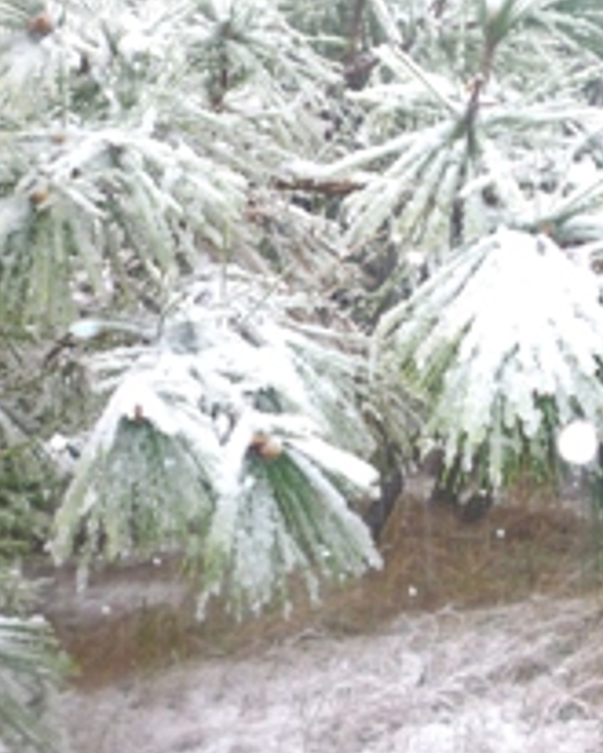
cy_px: 281
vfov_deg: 34.0
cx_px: 442
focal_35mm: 55
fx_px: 1226
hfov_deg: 27.3
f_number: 3.3
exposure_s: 1/30
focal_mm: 5.2
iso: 100
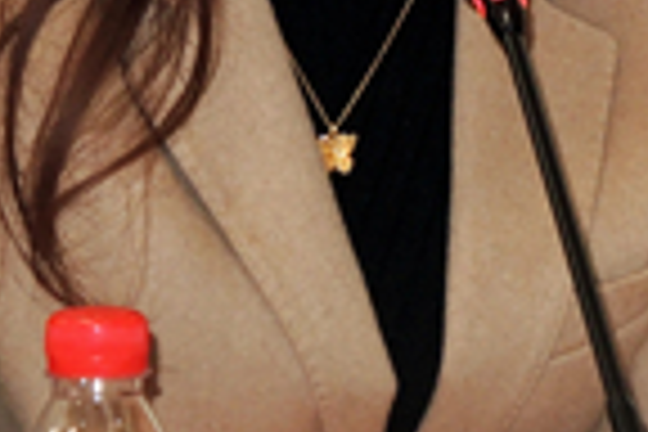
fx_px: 8189
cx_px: 590
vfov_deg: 3.0
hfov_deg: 4.5
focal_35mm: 455
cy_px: 14
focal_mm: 22.1
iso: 280
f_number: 3.5
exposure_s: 1/100
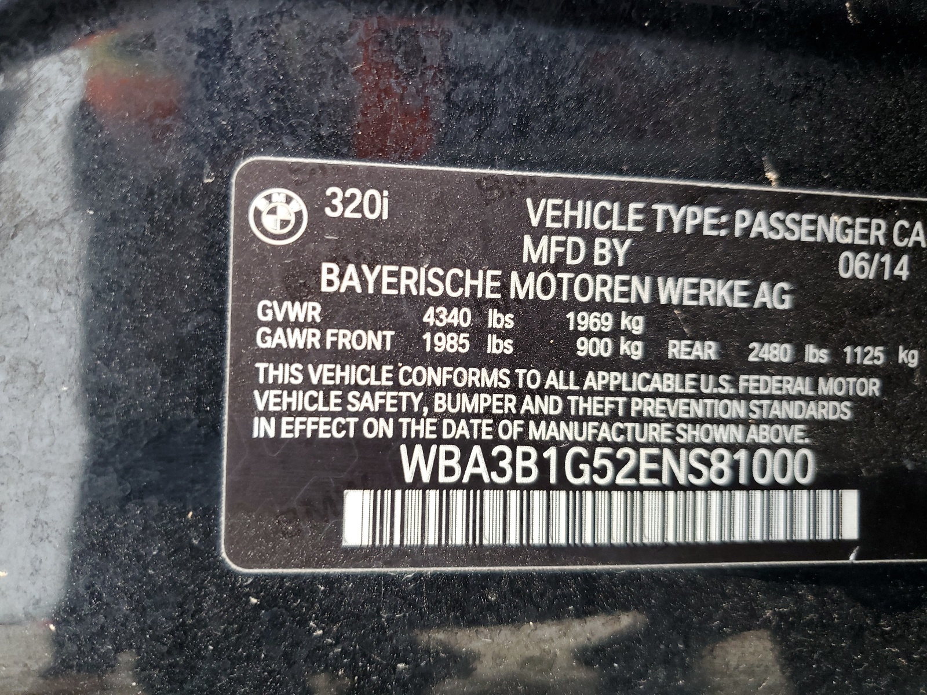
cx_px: 464
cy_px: 348
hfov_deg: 67.3
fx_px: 696
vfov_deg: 53.1
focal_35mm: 26
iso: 80
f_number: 1.5
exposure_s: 1/60.2
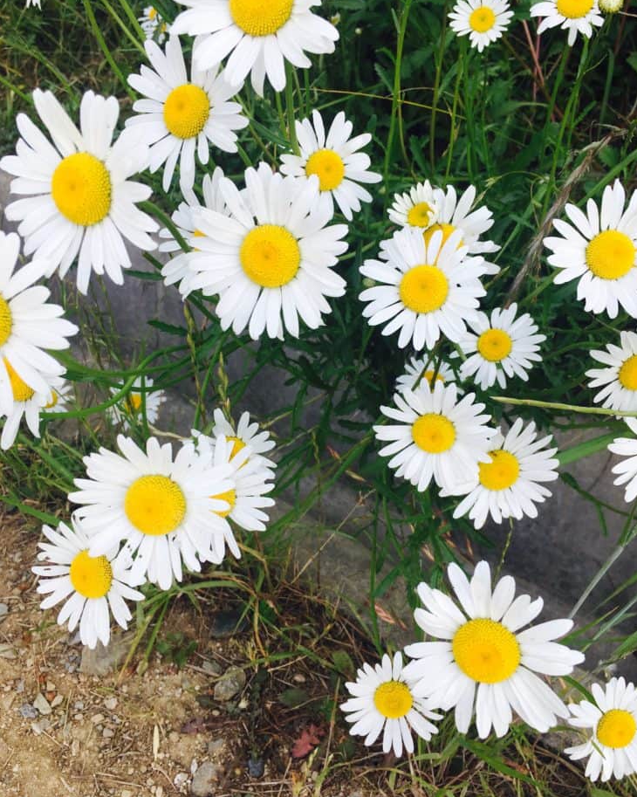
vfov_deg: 57.2
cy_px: 383
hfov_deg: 47.1
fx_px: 731
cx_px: 312
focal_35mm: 31
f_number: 2.2
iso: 25
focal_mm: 4.15
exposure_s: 1/206
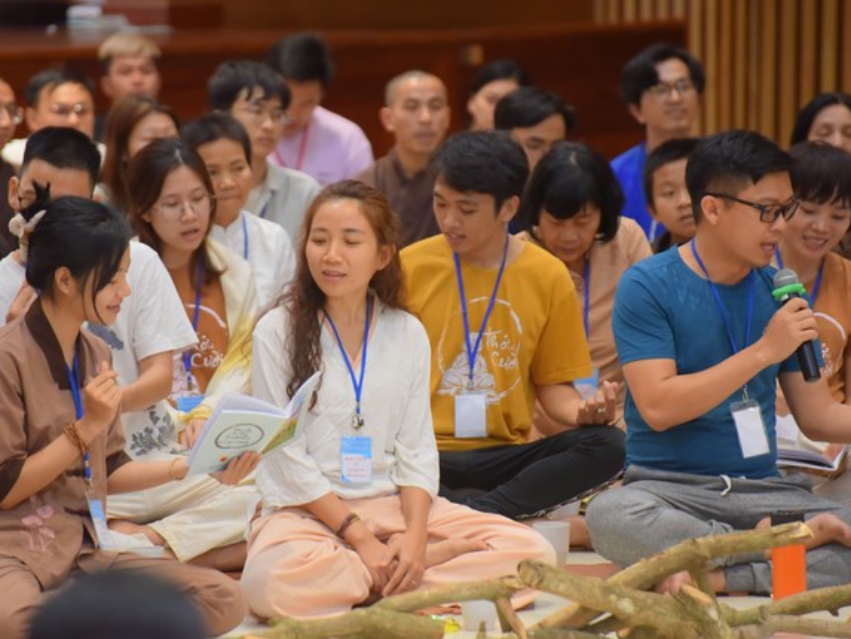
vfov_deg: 6.5
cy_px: 319
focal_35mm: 229
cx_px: 388
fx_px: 5631
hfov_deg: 8.6
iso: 2000
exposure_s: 1/125
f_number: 5.6
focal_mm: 210
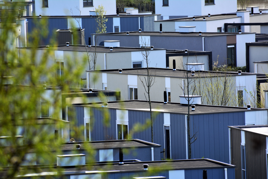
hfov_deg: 4.6
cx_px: 134
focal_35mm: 450
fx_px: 3350
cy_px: 90
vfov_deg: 3.1
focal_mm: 300
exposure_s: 1/125
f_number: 9
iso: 160
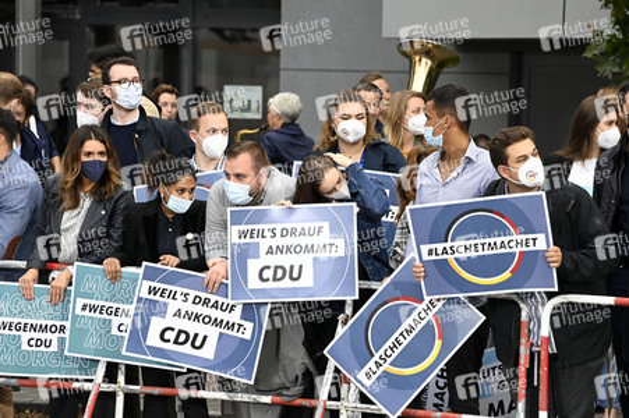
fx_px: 3317
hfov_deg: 10.8
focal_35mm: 190
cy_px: 209
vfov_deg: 7.2
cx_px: 314
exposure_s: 1/500
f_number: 6.3
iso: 5000
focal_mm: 190
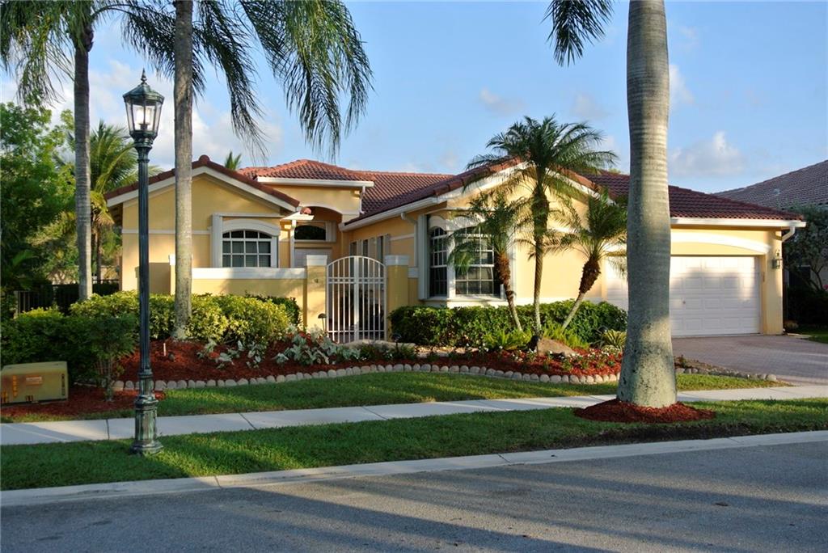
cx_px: 414
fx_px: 851
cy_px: 276
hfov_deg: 51.9
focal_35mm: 37
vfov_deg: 36.0
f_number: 4.5
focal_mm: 14
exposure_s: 1/320
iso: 100
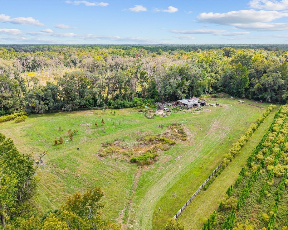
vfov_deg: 54.9
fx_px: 222
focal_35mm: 26
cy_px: 119
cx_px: 154
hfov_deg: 66.0
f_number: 1.8
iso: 370
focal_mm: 8.67
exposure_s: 1/3200
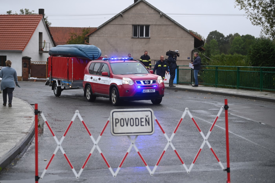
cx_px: 138
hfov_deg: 28.8
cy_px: 92
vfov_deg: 19.5
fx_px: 535
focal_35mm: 70
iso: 250
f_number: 2.8
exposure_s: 1/320
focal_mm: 70
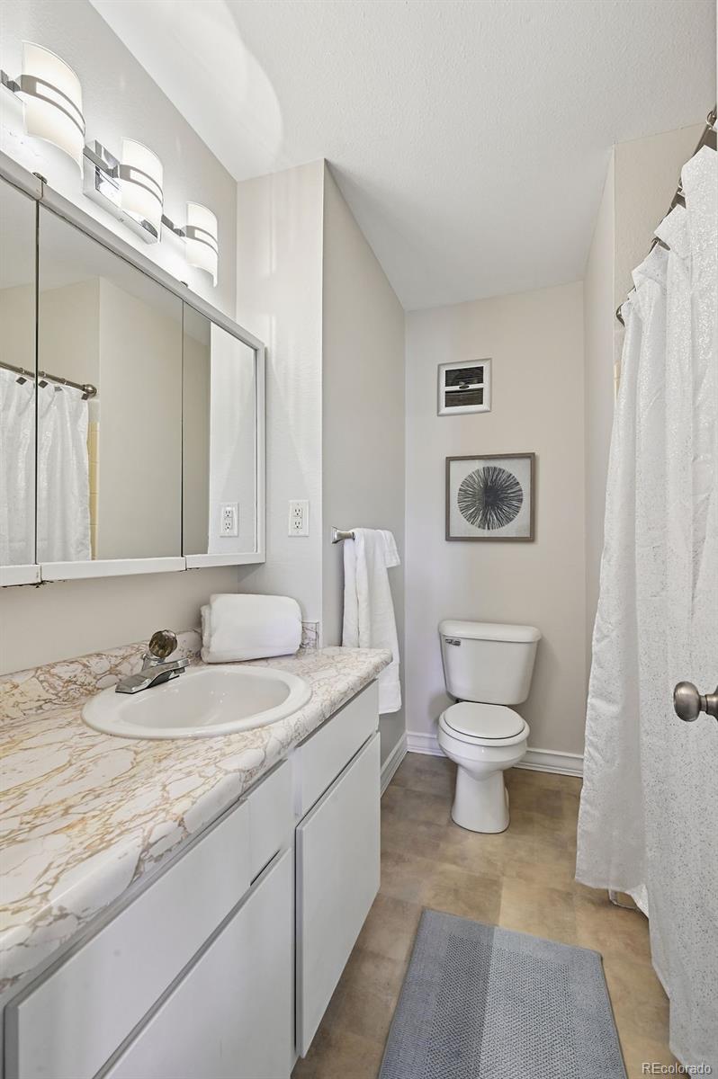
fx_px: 479
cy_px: 540
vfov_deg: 96.8
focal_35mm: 16
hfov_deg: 73.6
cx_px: 359
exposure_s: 1/5
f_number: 10
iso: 400
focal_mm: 16
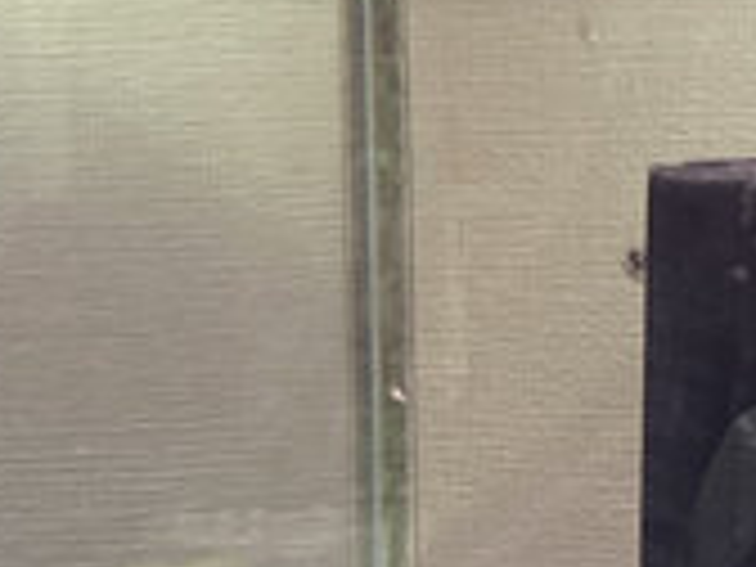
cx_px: 940
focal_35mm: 133
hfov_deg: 14.3
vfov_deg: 11.1
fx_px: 2905
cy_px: 274
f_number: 1.8
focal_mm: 3.99
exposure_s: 1/50
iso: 250
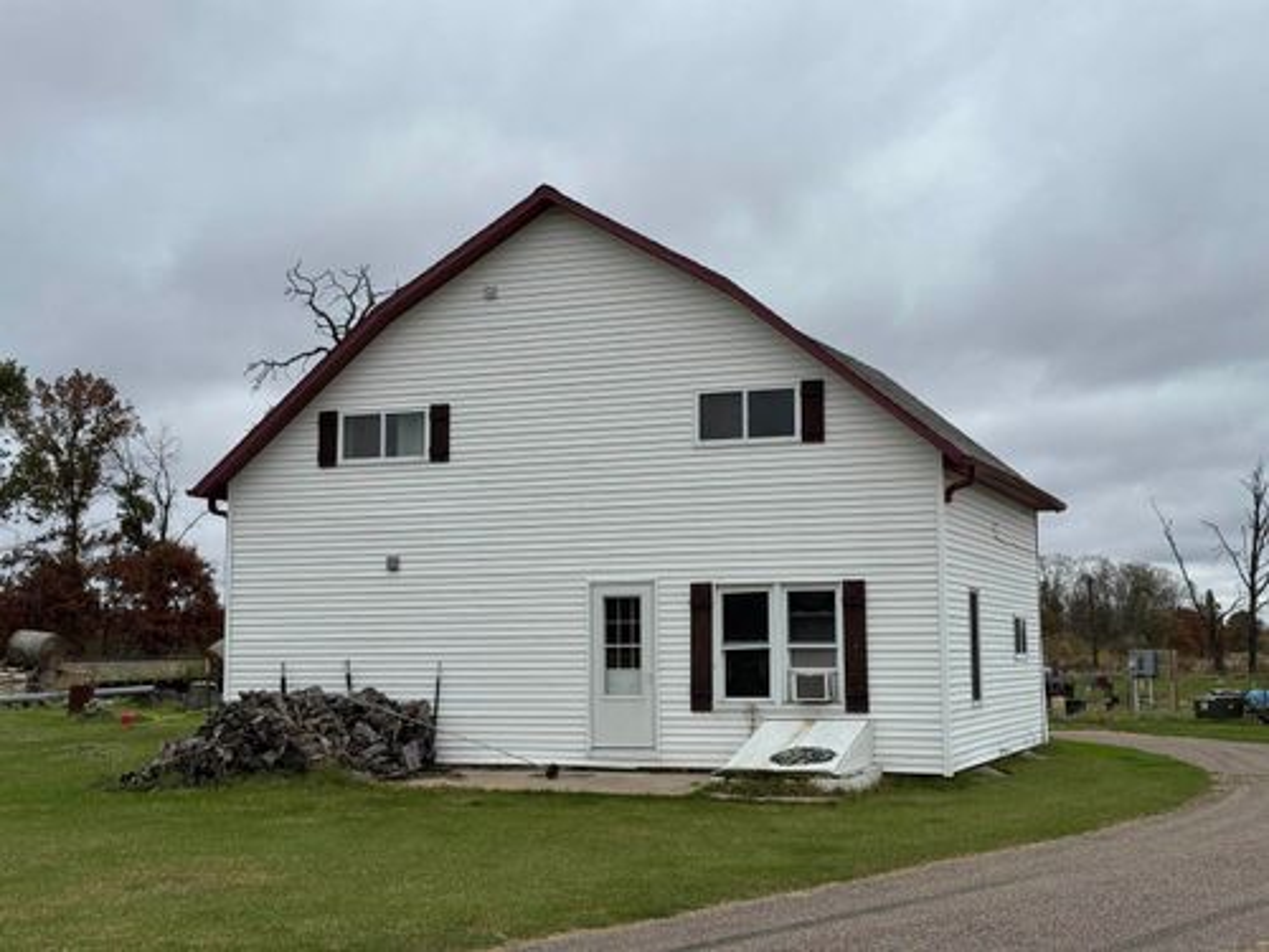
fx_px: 1760
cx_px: 634
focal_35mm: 48
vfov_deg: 30.3
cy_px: 476
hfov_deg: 39.7
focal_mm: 6.76
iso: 64
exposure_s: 1/3817
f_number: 1.78
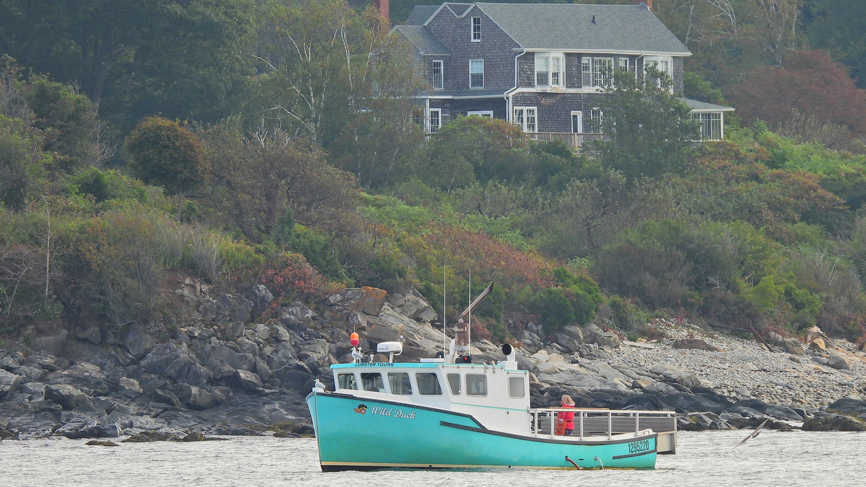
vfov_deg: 2.0
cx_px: 432
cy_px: 259
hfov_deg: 3.6
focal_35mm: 601
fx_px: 13802
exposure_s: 1/320
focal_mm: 98.1
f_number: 5
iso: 100
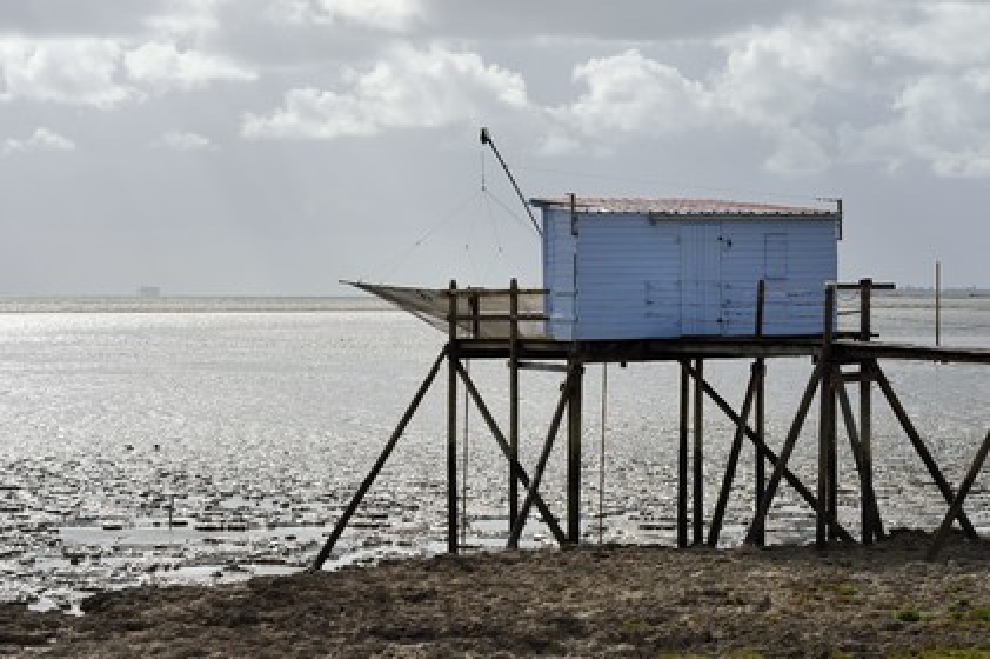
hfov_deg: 18.6
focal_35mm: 110
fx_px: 3023
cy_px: 330
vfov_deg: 12.4
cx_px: 495
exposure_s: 1/400
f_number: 14
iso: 200
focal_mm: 110
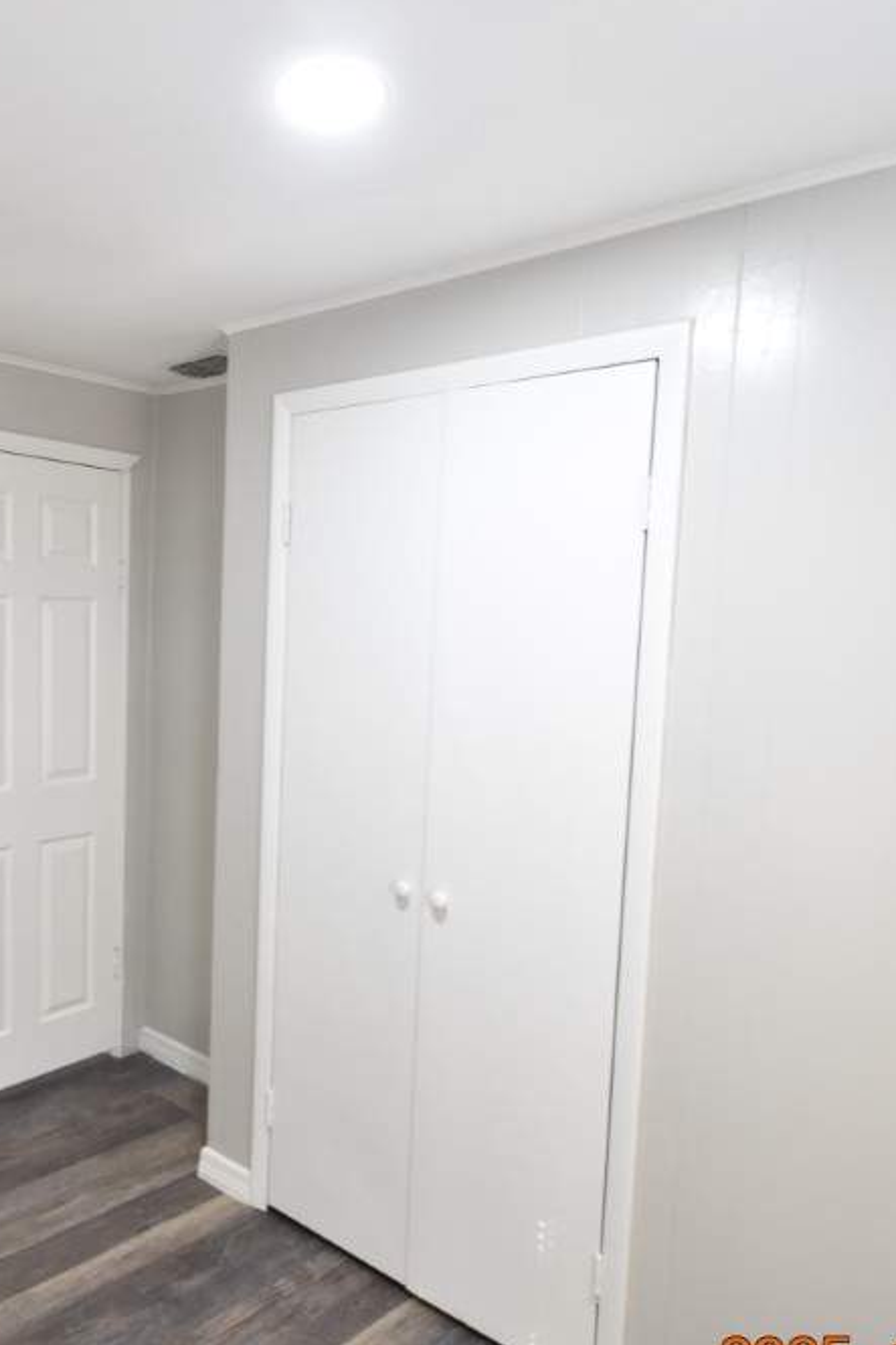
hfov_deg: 48.6
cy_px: 702
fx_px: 971
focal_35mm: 26
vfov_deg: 69.4
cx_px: 291
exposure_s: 1/45
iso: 800
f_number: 3.5
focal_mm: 10
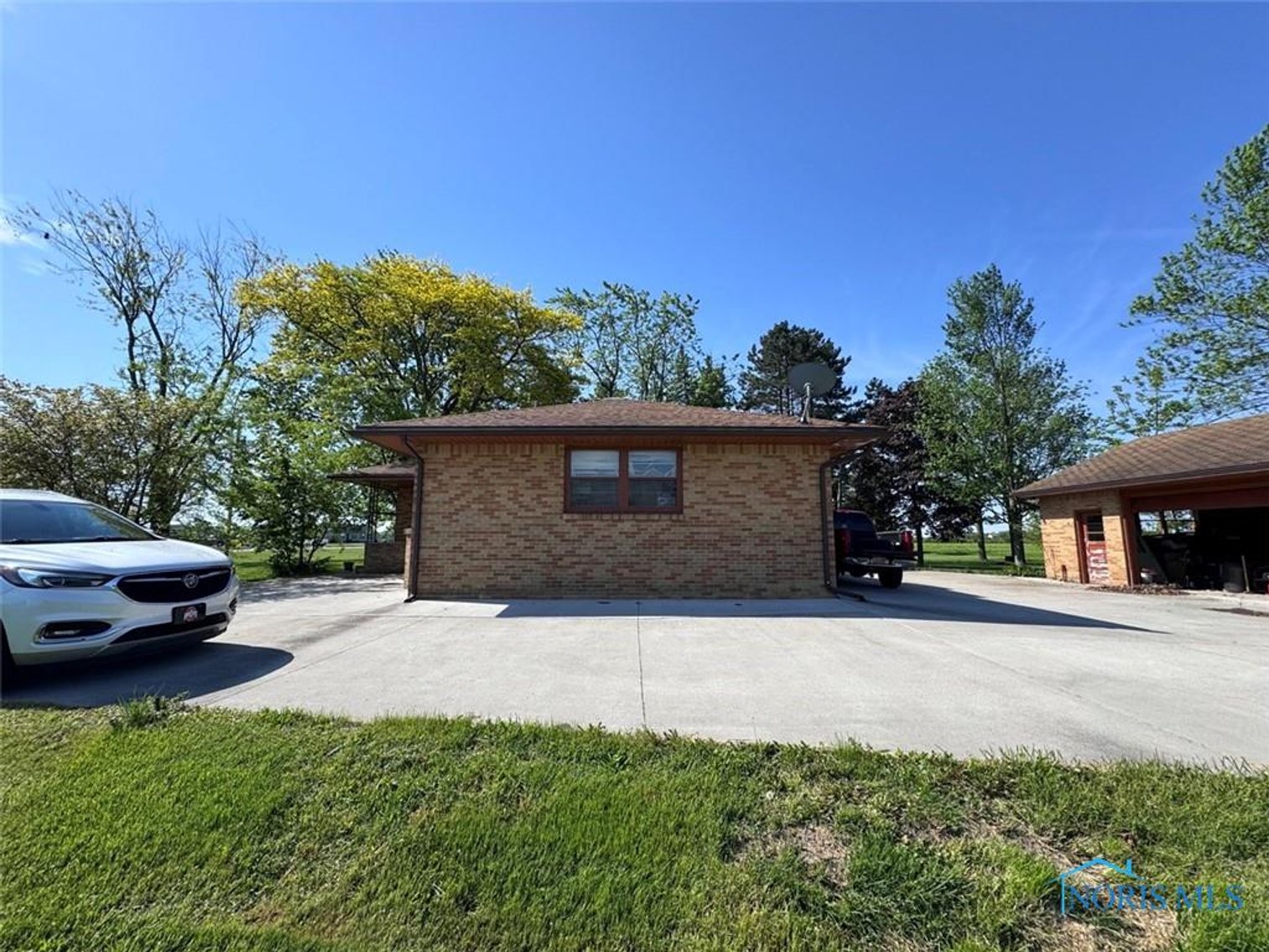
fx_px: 513
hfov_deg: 102.1
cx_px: 634
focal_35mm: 14
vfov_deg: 85.7
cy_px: 476
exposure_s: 1/1323
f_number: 2.2
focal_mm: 2.22
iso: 40
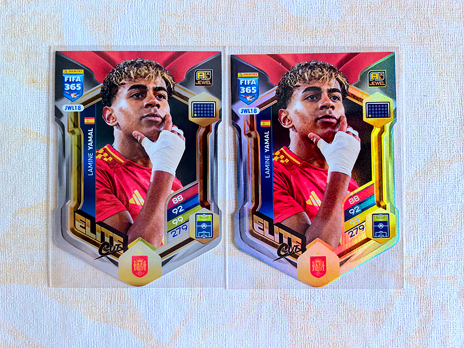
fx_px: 362
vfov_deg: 51.4
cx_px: 232
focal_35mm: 27
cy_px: 174
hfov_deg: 65.3
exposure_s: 1/95.4
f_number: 2
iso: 125
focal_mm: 5.75
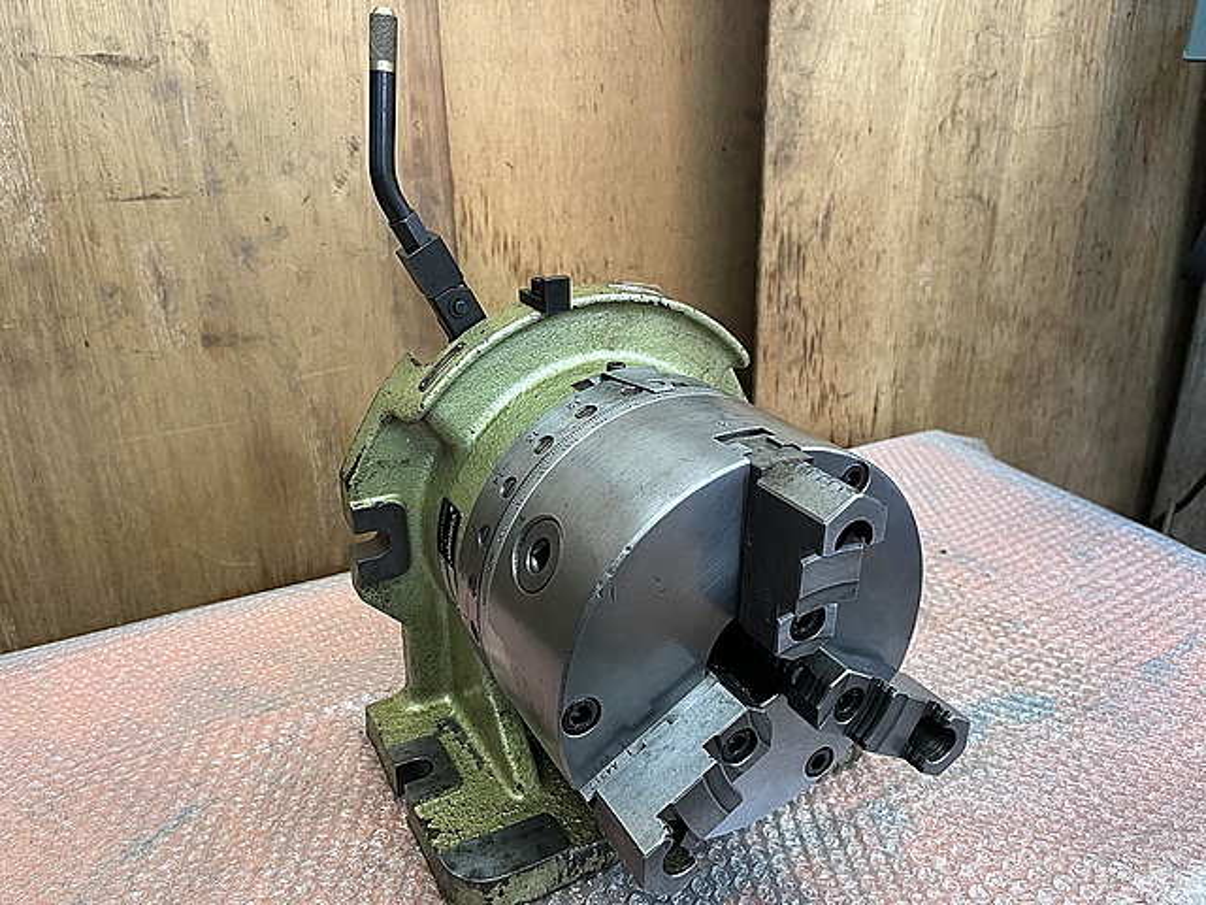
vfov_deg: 53.1
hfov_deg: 67.3
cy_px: 452
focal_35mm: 26
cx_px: 603
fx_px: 906
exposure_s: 1/50
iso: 160
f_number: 1.6
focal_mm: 5.1
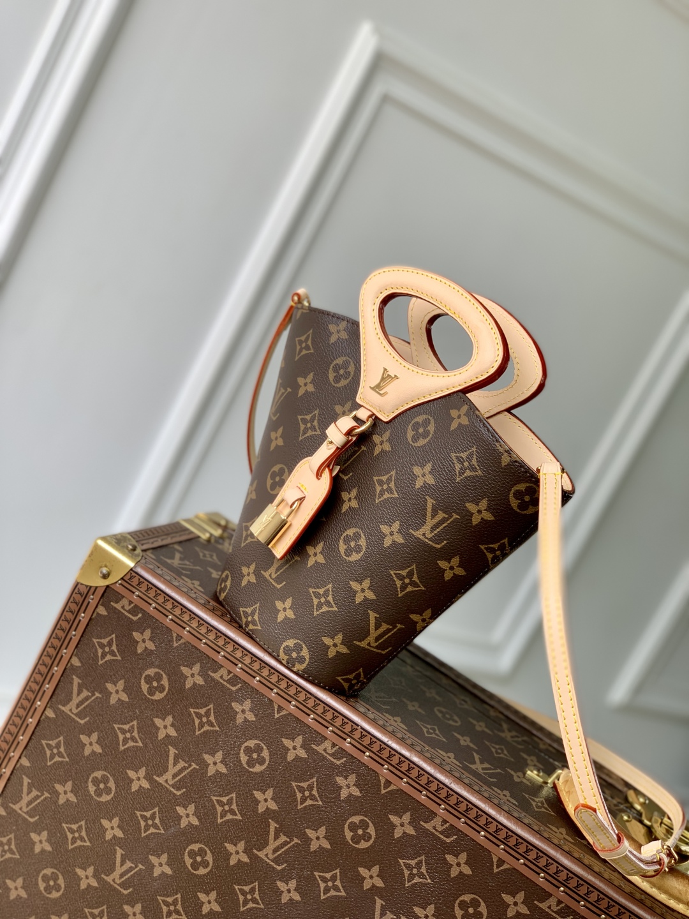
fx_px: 1380
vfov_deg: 36.8
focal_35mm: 52
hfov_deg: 28.0
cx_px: 344
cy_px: 460
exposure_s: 1/134
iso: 16
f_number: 2.4
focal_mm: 6
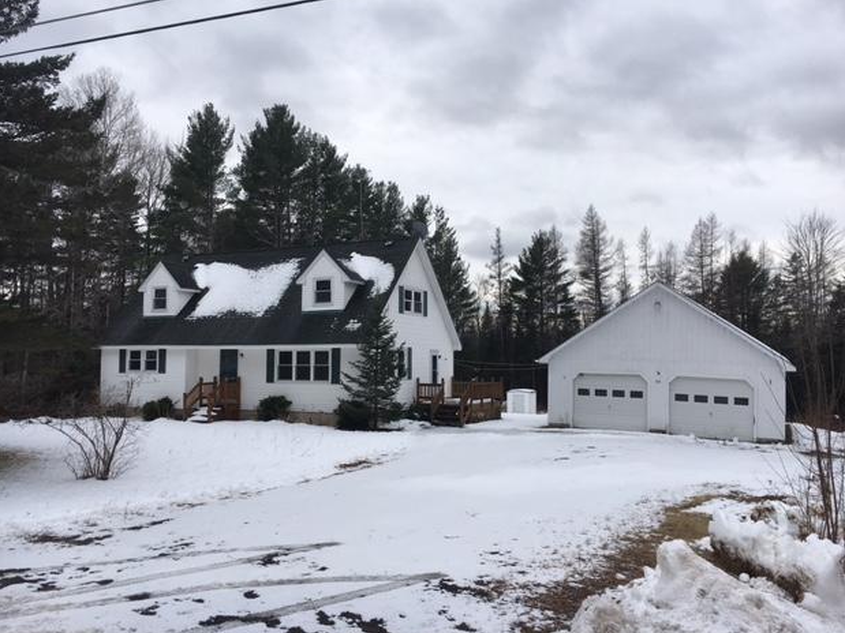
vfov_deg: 46.8
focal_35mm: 30
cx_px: 411
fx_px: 732
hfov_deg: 60.0
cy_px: 316
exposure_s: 1/905
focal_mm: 4.15
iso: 25
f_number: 2.2
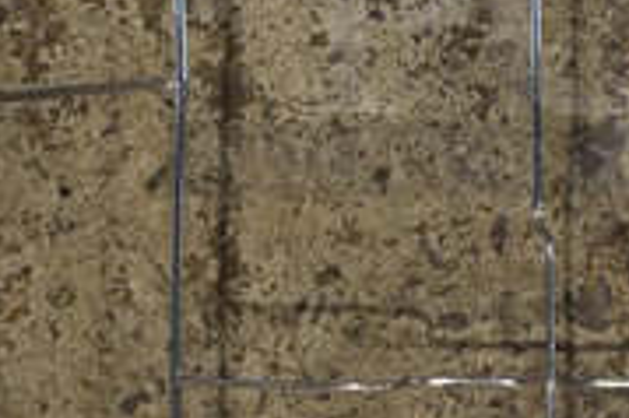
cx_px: 559
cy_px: 12
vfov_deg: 9.9
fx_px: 2409
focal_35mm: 138
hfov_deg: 14.7
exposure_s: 1/125
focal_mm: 18
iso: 800
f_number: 3.5
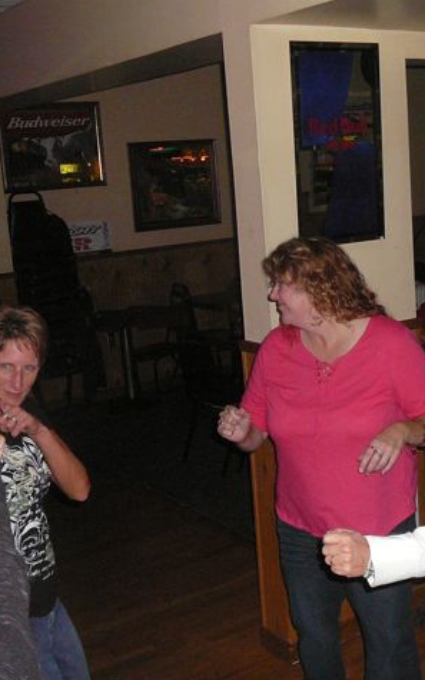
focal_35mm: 50
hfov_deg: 25.5
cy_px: 342
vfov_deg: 40.3
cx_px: 325
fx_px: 926
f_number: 2.8
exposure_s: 1/30
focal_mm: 5.2
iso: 320
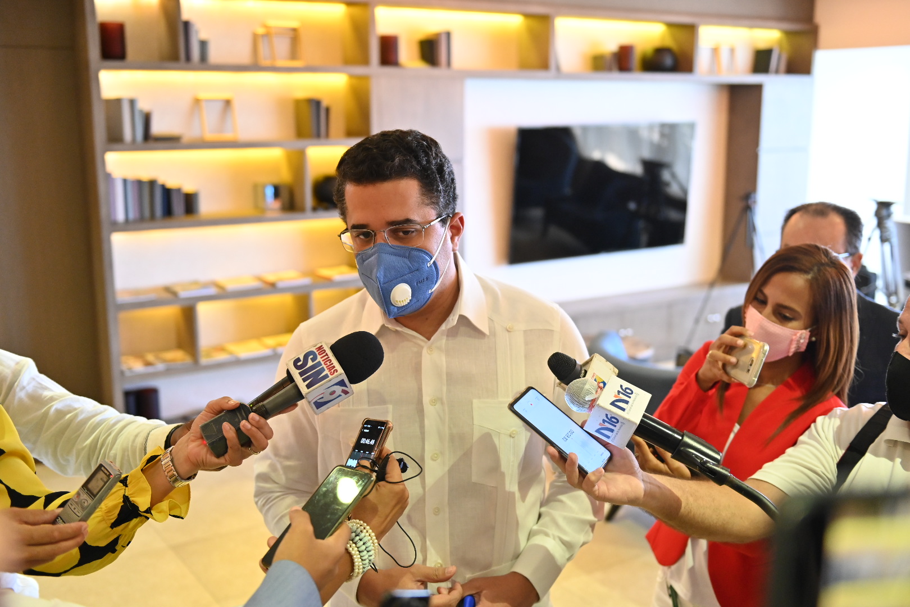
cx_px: 455
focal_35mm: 38
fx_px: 960
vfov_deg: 35.1
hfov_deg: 50.7
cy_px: 304
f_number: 2.8
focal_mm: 38
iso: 2500
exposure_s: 1/80
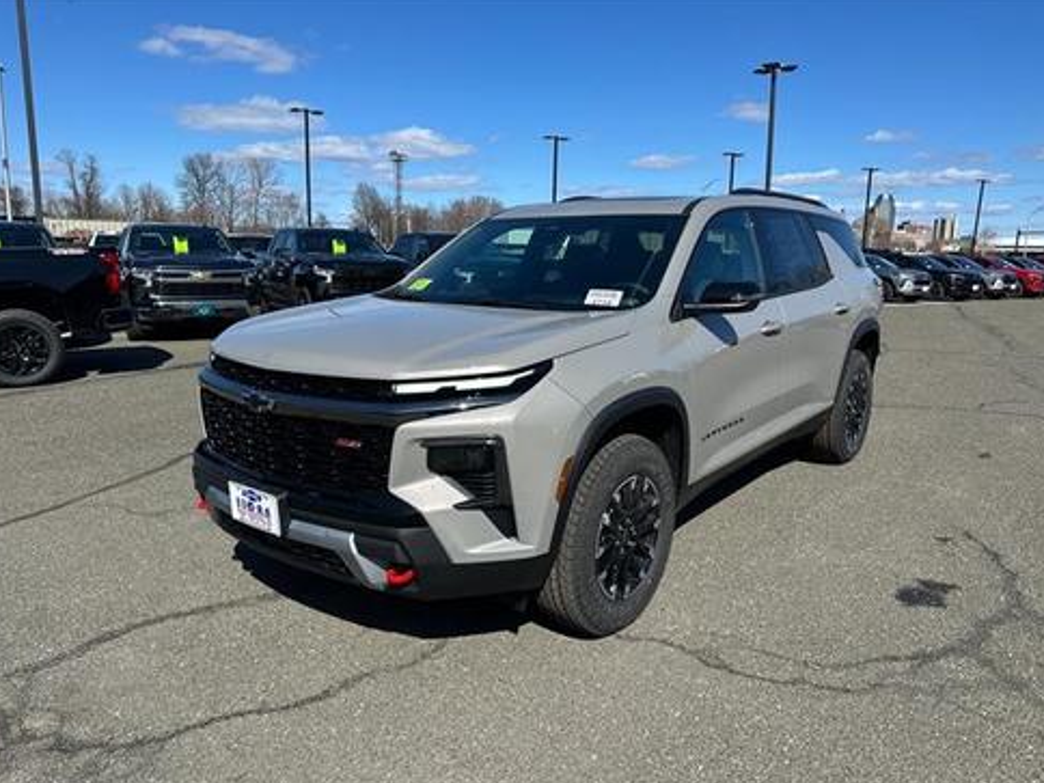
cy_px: 397
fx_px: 754
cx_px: 524
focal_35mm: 25
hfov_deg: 69.4
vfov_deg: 54.9
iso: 80
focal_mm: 6.86
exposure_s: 1/4016
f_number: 1.78
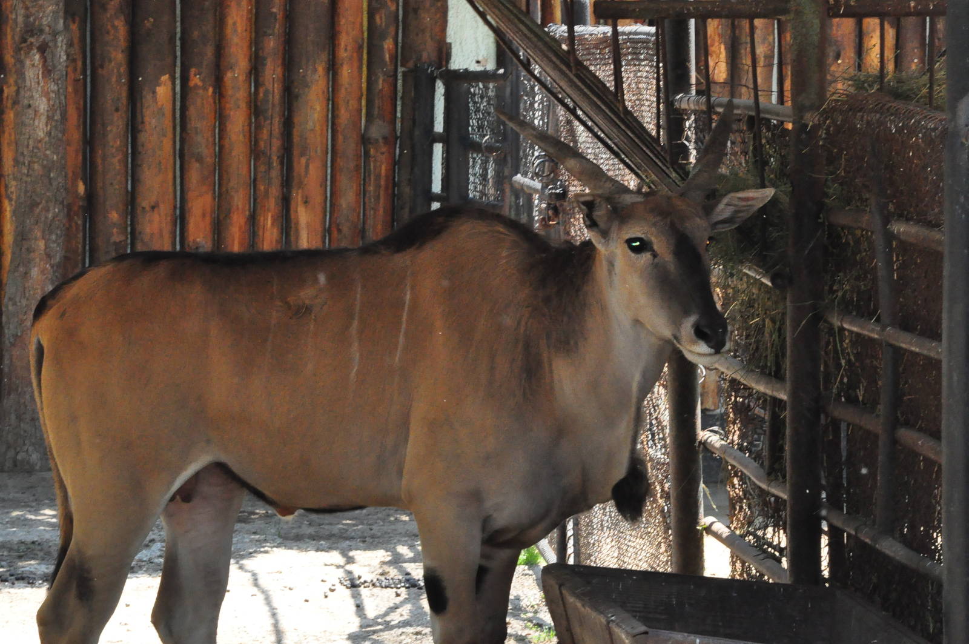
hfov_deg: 8.1
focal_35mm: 255
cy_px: 322
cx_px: 484
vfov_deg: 5.4
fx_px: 6856
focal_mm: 170
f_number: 20
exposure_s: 1/200
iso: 3200
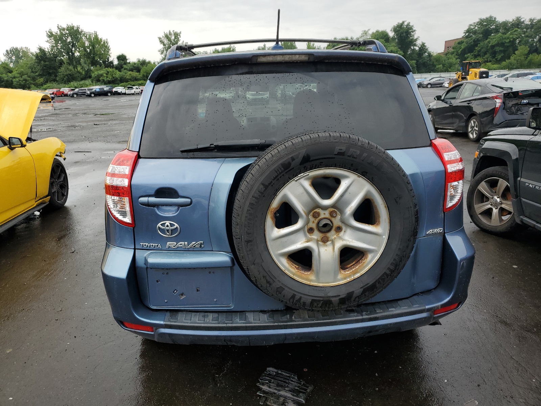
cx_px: 270
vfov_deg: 53.1
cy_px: 203
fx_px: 406
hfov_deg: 67.3
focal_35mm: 26
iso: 50
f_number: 1.5
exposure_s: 1/2000
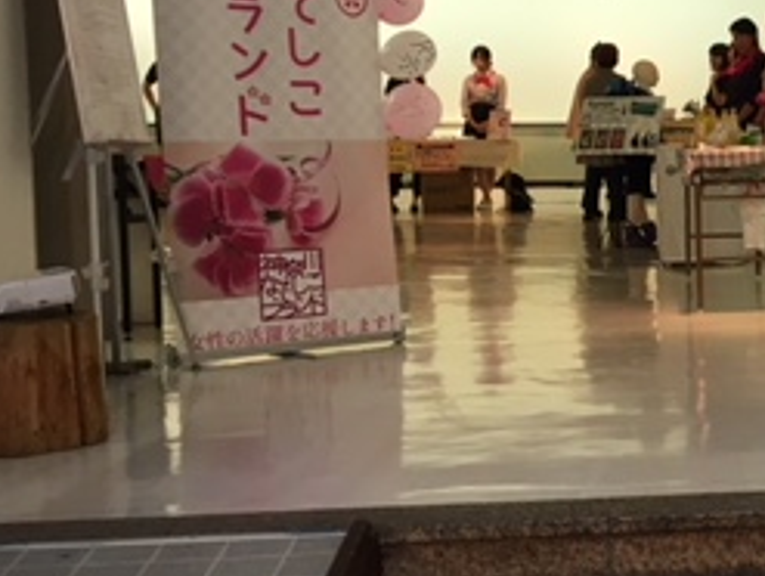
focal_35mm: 75
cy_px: 279
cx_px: 920
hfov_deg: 23.7
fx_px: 1660
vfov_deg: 19.7
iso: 50
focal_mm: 4.15
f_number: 2.2
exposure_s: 1/30
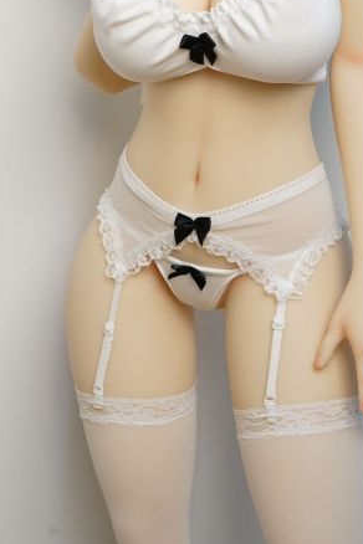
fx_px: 1089
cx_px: 227
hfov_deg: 18.9
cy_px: 124
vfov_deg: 27.6
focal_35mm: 72
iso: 400
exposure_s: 1/100
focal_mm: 35
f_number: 4.5
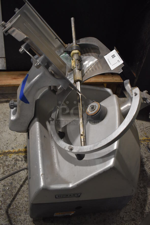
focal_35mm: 34
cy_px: 112
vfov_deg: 55.1
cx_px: 75
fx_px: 215
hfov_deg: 38.4
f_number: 3.8
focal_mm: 23
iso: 2000
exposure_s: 1/125
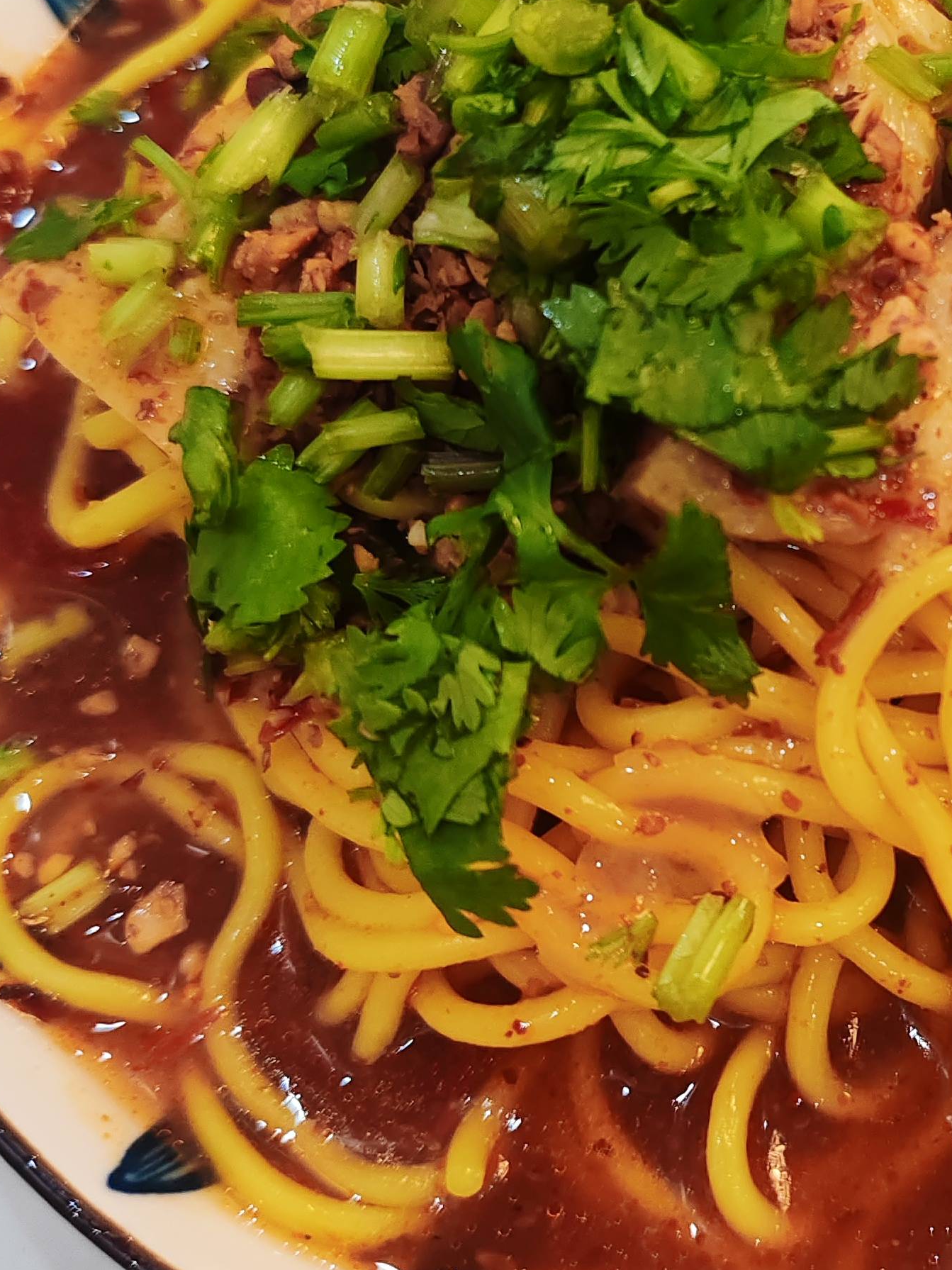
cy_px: 535
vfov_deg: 34.9
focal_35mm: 55
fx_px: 2017
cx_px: 849
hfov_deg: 25.8
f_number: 1.8
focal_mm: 6.14
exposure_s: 1/100
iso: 1600
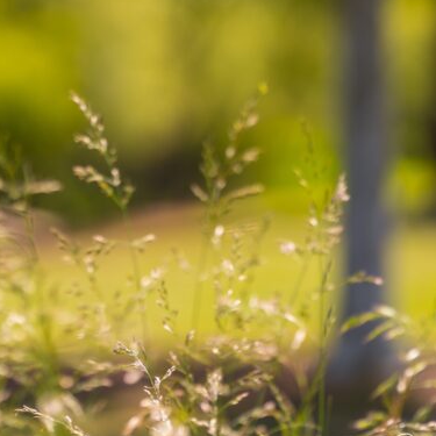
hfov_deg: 5.6
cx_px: -41
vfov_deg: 5.6
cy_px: 148
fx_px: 4460
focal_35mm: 313
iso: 100
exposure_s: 1/2500
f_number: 1.8
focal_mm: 135
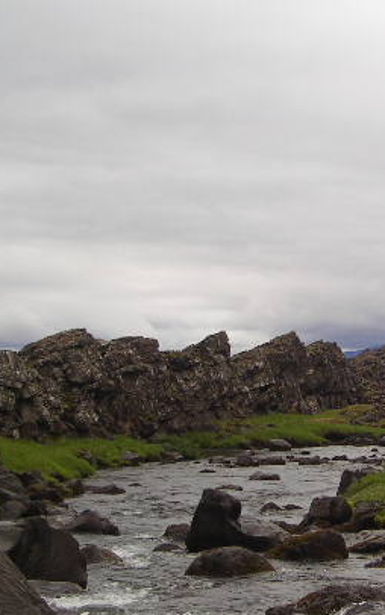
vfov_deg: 21.4
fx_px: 1627
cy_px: 327
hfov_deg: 13.2
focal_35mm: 97
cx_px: 453
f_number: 6.1
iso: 50
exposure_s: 1/168
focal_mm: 9.1
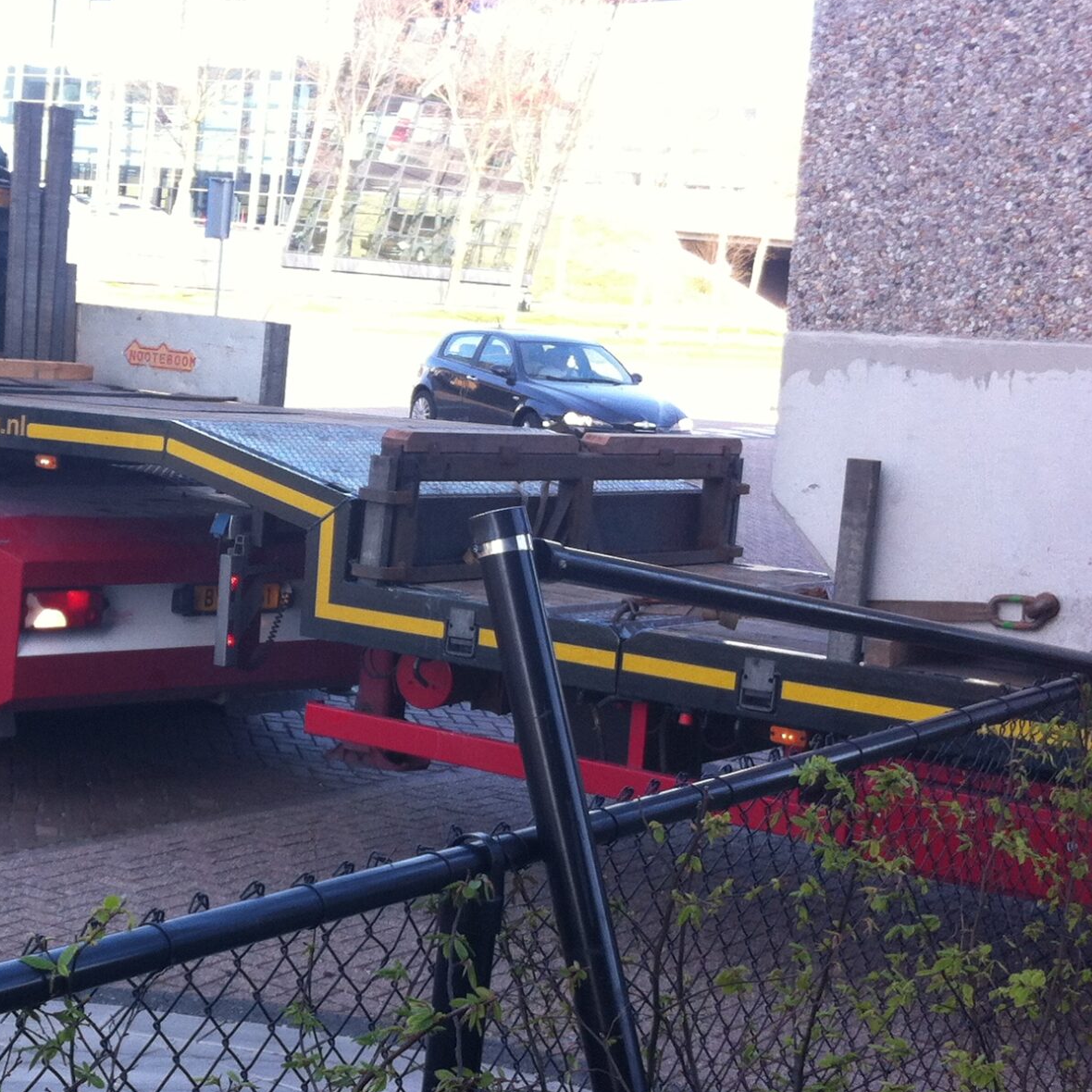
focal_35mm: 67
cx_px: 160
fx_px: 2391
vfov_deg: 25.7
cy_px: 567
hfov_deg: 25.1
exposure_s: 1/171
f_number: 2.8
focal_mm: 3.85
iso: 80
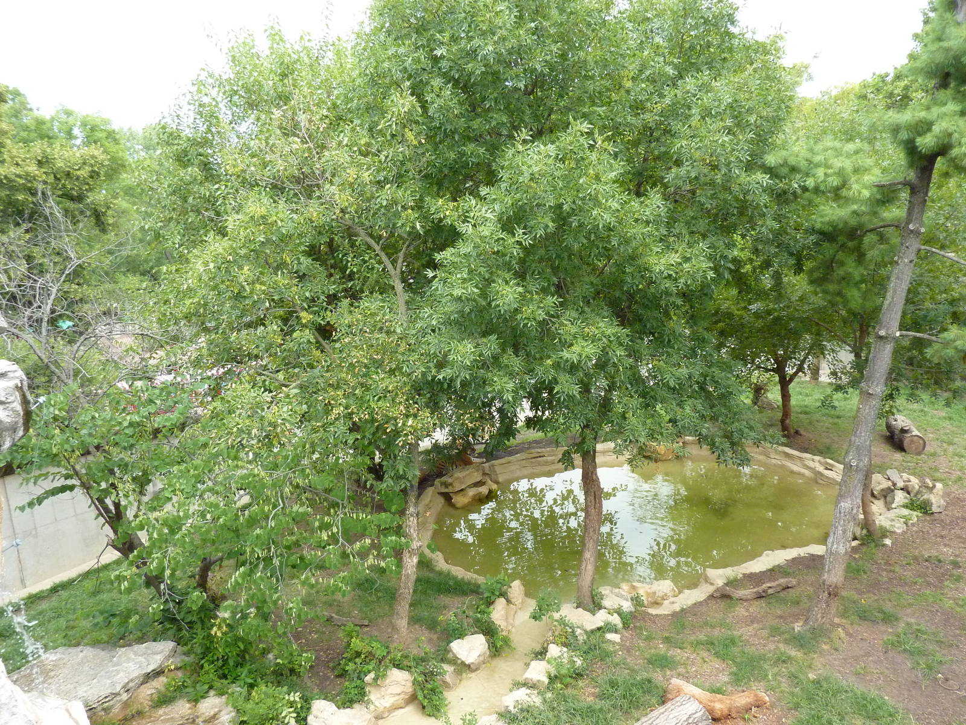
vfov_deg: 54.9
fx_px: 698
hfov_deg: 69.4
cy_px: 362
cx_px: 483
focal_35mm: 25
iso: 400
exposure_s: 1/500
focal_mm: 4.1
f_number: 3.3
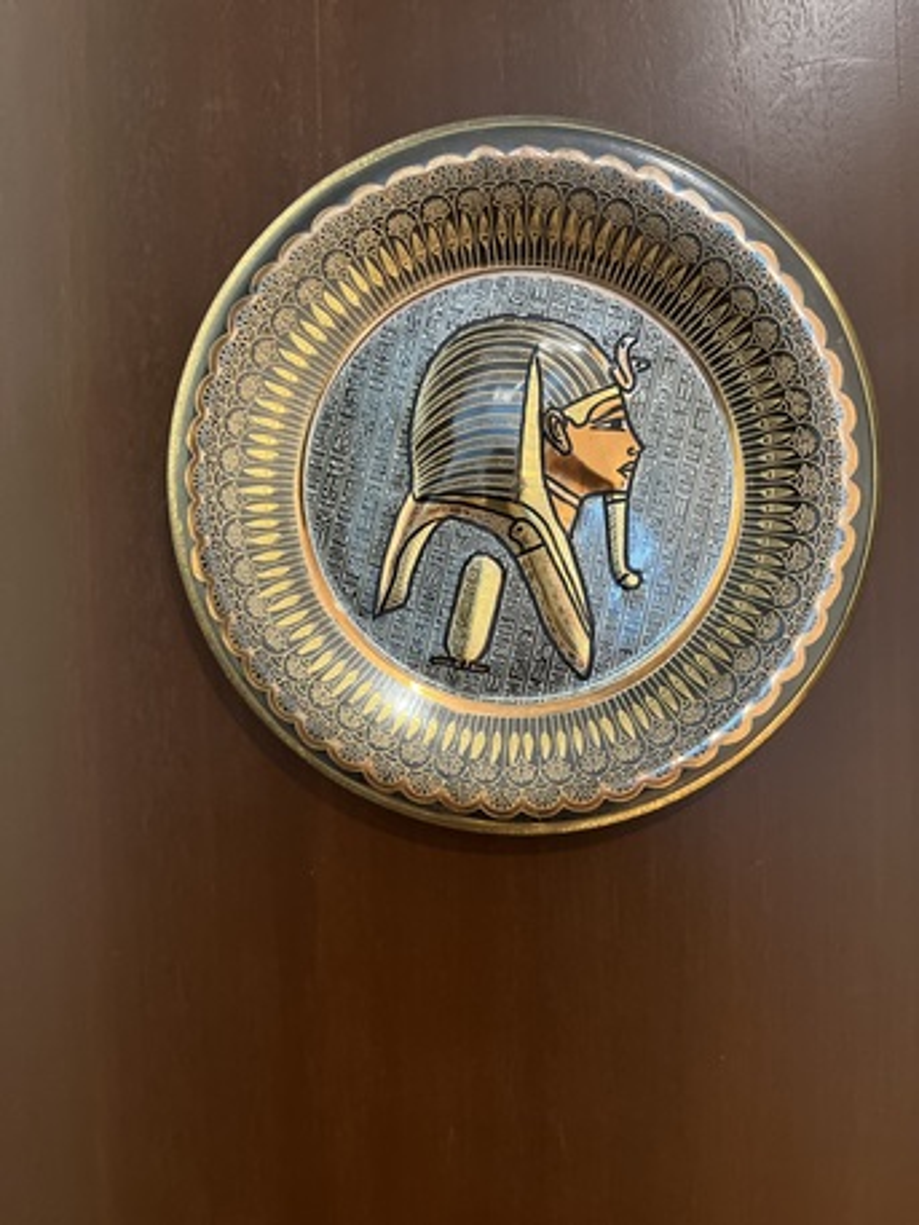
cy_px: 612
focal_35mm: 26
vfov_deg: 67.3
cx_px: 460
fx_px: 920
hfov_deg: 53.1
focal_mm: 5.7
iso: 640
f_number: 1.5
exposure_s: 1/40
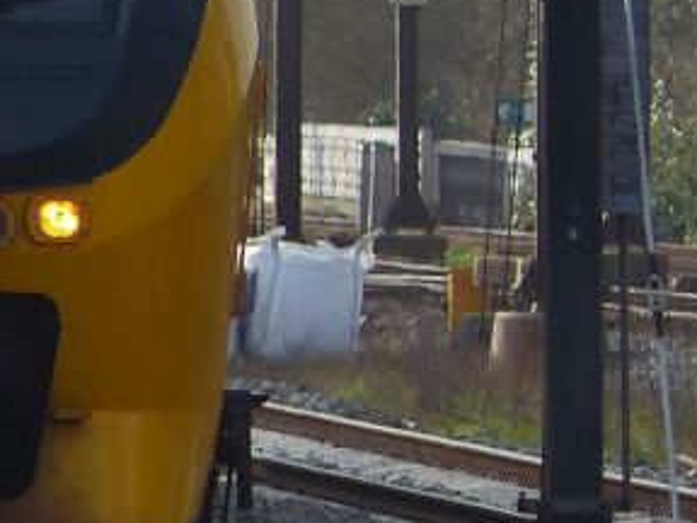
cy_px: -70
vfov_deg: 0.5
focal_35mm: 2750
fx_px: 55372
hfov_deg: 0.7
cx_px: -586
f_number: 4
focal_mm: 108
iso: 100
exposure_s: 1/800
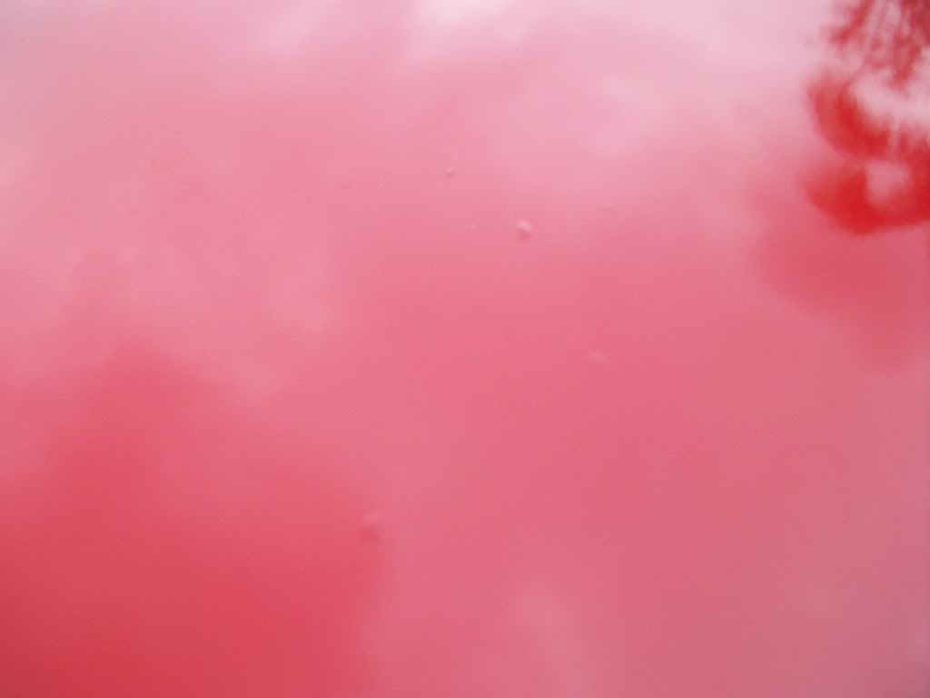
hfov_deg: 56.8
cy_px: 349
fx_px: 860
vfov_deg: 44.2
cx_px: 465
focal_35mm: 32
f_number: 2.8
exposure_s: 1/200
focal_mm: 5.7
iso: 64
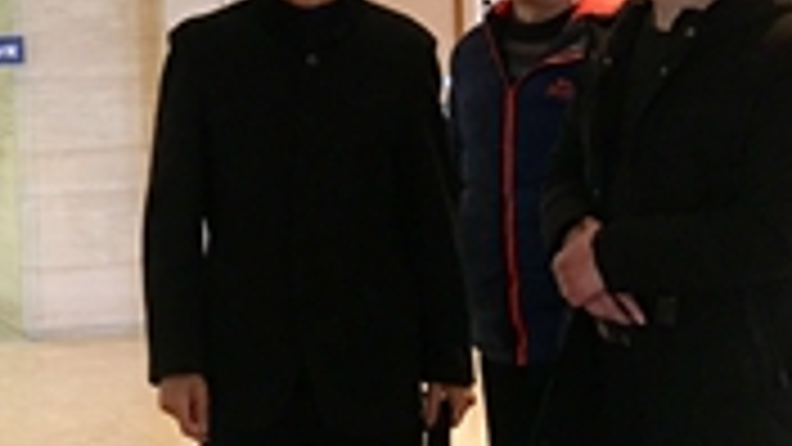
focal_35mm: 90
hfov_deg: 22.4
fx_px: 1890
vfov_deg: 13.3
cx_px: -68
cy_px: 20
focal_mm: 4.15
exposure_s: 1/33
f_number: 2.2
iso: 200
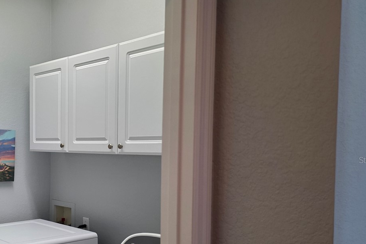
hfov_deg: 44.2
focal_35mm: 42
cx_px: 76
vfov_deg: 31.7
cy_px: 160
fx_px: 427
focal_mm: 6.25
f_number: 1.7
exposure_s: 1/120
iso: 200
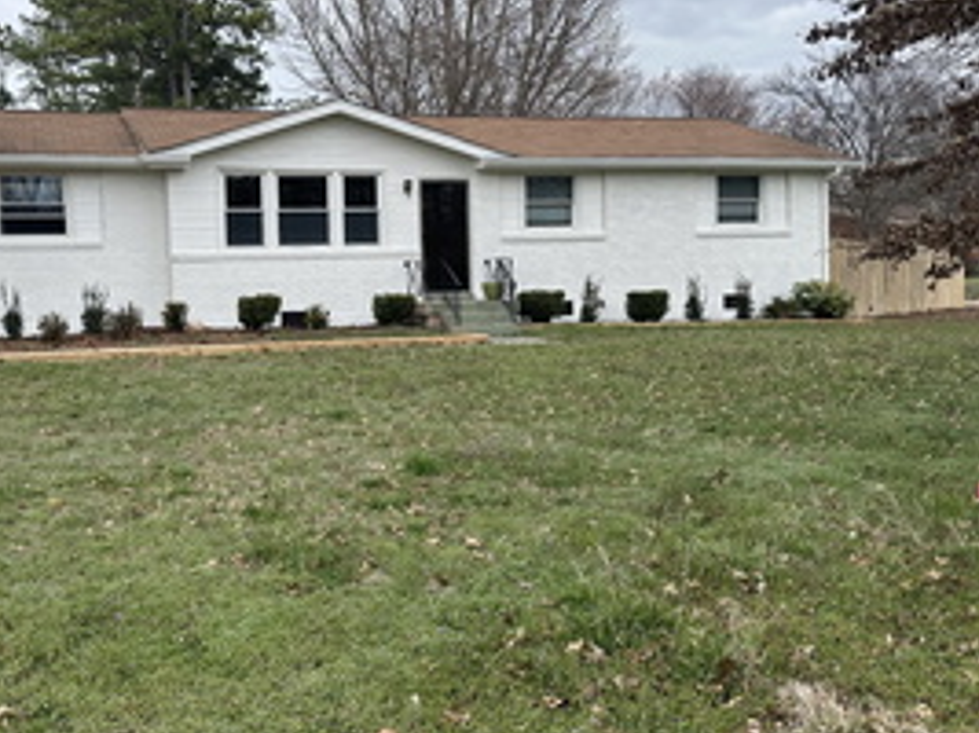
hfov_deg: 50.6
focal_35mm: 36
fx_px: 1018
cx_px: 341
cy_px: 304
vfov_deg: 39.5
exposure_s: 1/383
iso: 80
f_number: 1.78
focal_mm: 6.86
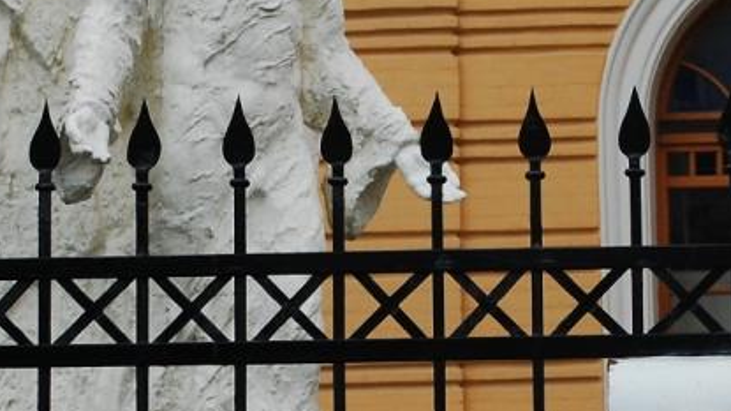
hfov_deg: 13.9
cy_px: 234
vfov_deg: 7.8
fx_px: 3003
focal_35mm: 155
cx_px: 460
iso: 800
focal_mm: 40
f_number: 8
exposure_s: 1/250
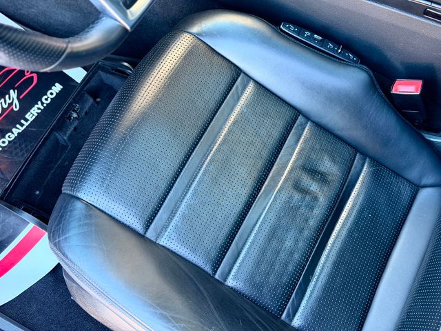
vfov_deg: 30.3
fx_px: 612
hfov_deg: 39.7
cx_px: 220
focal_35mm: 48
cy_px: 166
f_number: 1.78
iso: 250
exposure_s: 1/51
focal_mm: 6.76
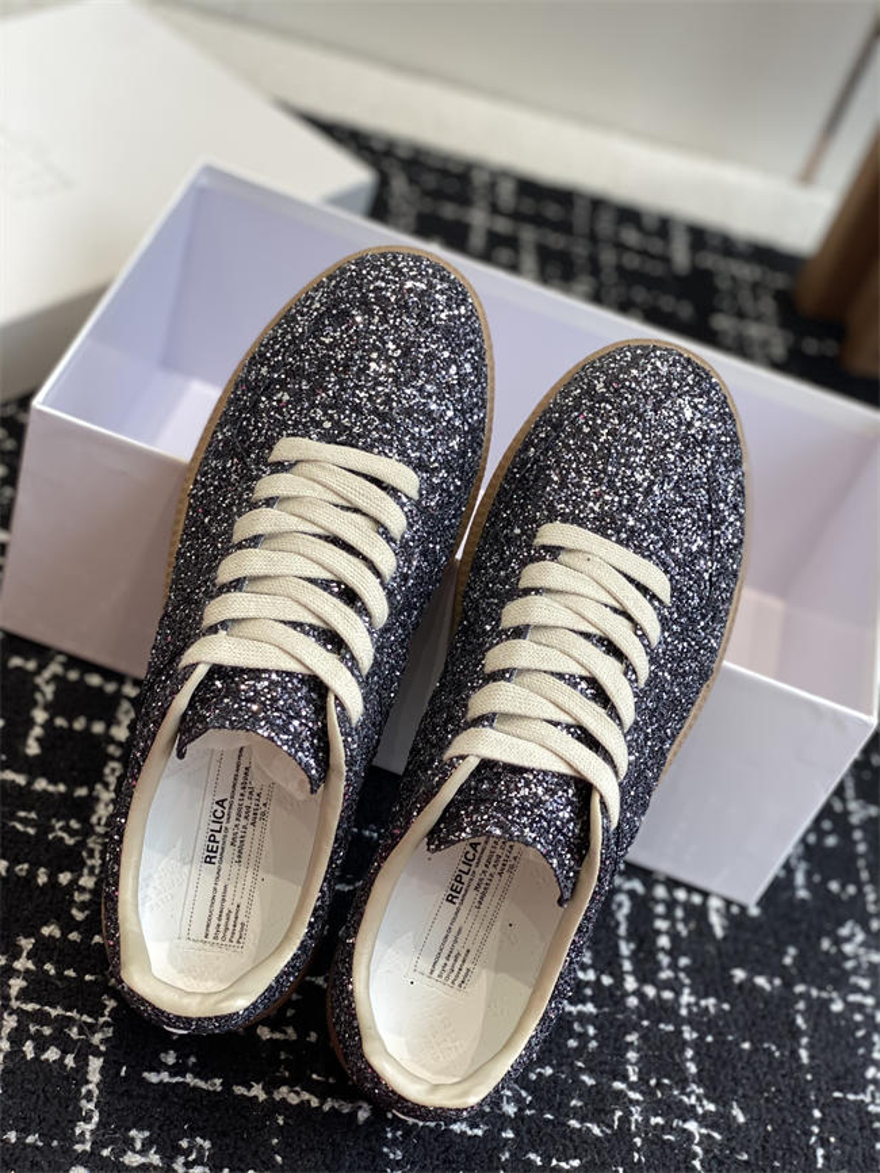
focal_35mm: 52
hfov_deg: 28.0
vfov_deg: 36.8
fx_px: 1762
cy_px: 586
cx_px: 440
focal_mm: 6
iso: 64
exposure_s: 1/122
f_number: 2
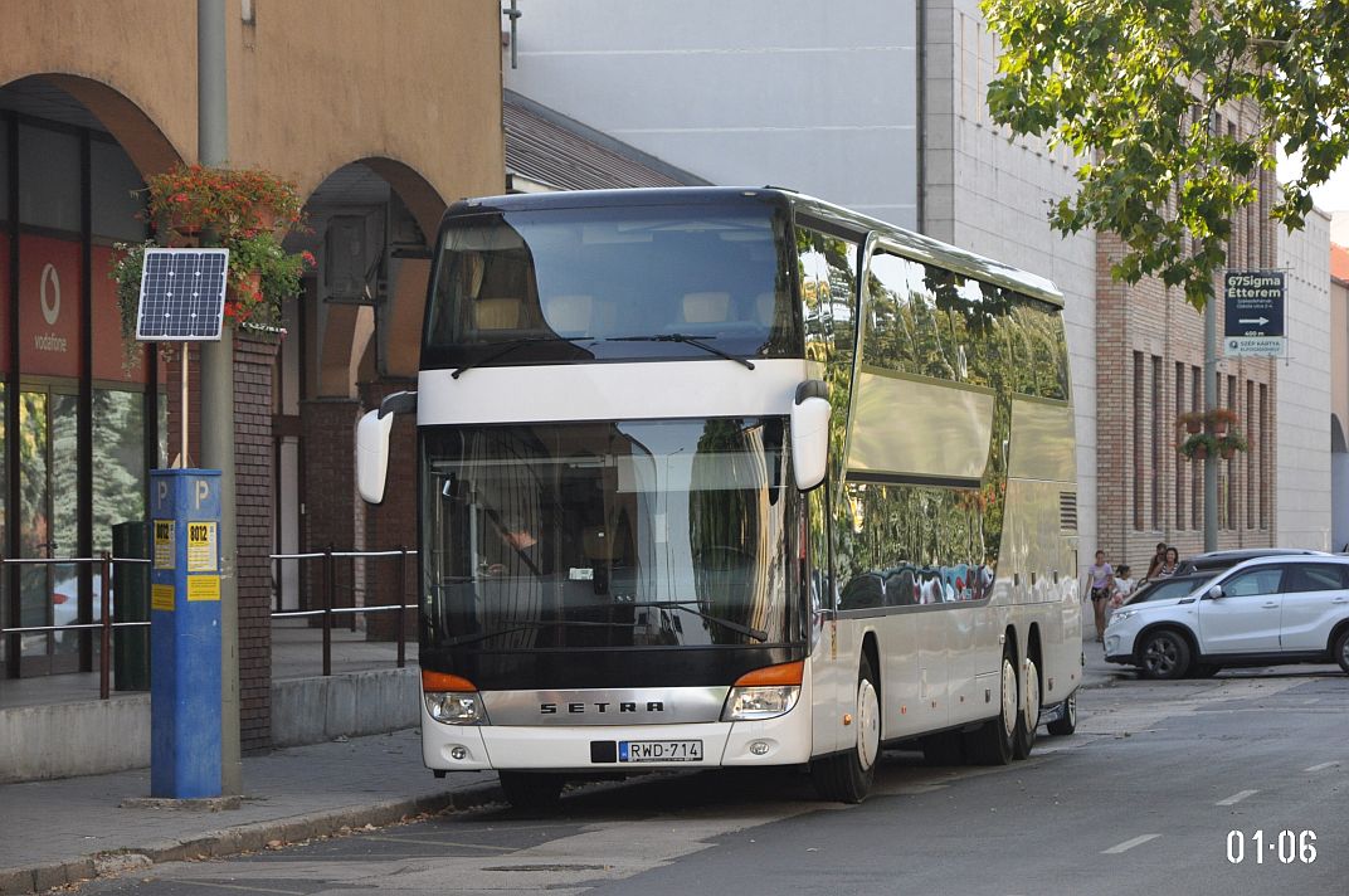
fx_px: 5502
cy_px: 448
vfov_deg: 9.3
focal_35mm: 147
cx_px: 674
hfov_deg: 14.0
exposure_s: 1/640
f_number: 5.6
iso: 800
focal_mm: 98
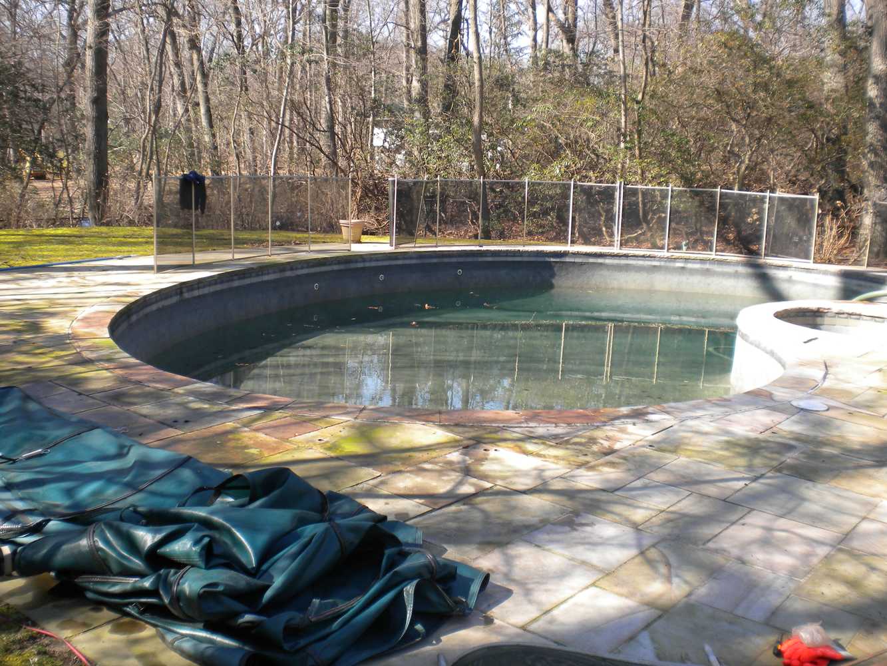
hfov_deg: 52.6
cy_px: 333
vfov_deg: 40.7
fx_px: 897
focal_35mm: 35
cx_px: 444
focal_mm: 6.3
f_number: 4.6
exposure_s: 1/133
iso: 80
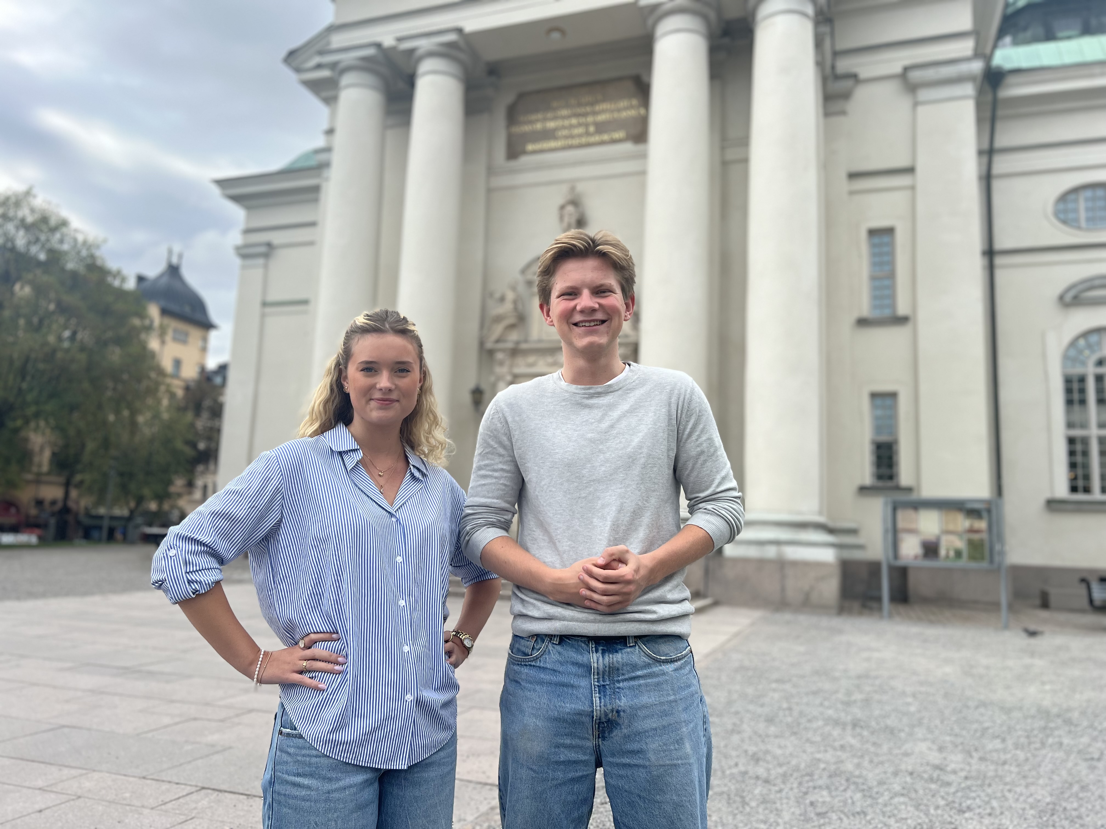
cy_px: 414
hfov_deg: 67.3
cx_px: 553
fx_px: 831
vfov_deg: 53.1
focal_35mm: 26
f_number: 1.5
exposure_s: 1/2299
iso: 50
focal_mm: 5.7
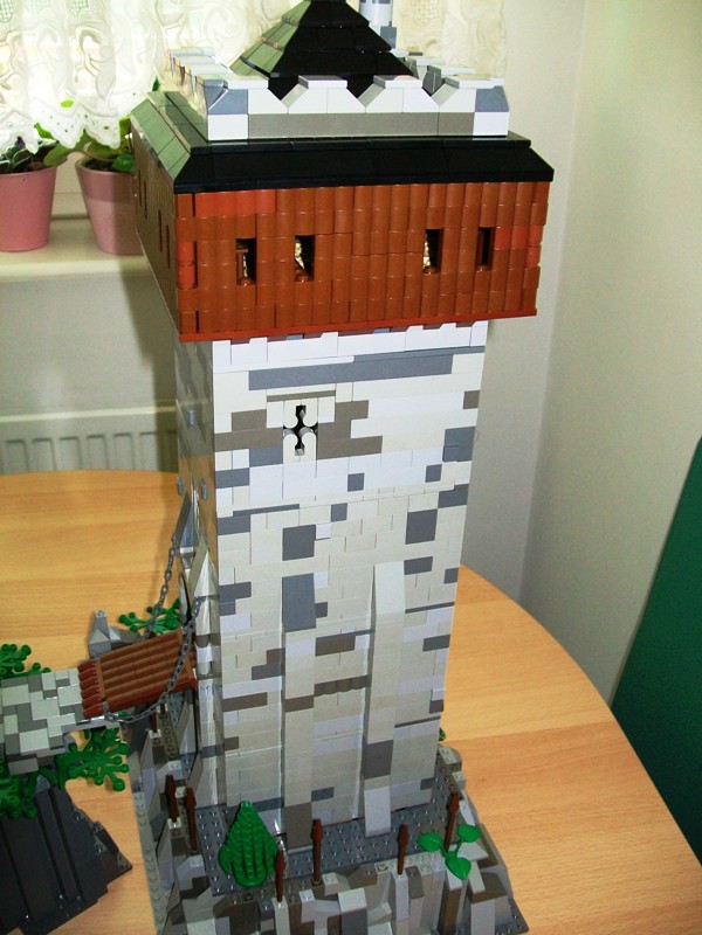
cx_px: 351
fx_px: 973
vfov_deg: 51.4
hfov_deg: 39.7
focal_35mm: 36
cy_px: 468
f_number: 2.7
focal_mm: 6
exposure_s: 1/60
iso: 160
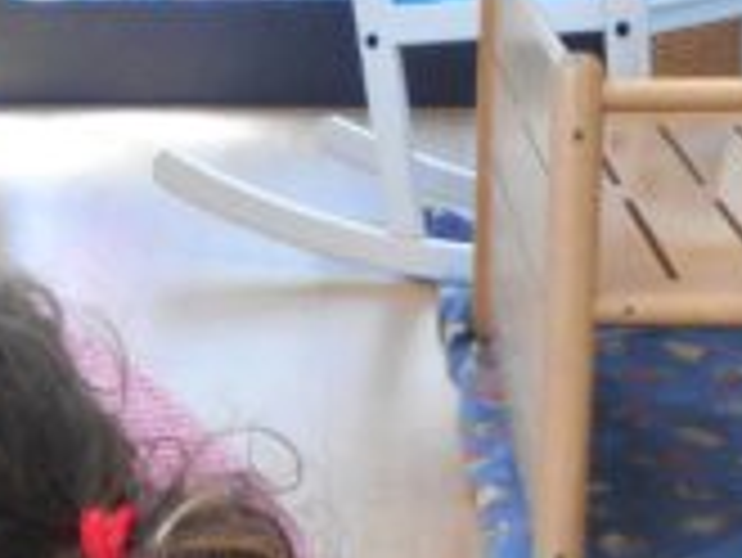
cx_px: 153
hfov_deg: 16.2
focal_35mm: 121
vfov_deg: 11.8
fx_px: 2596
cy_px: 824
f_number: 3.2
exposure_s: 1/30
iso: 180
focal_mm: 4.6
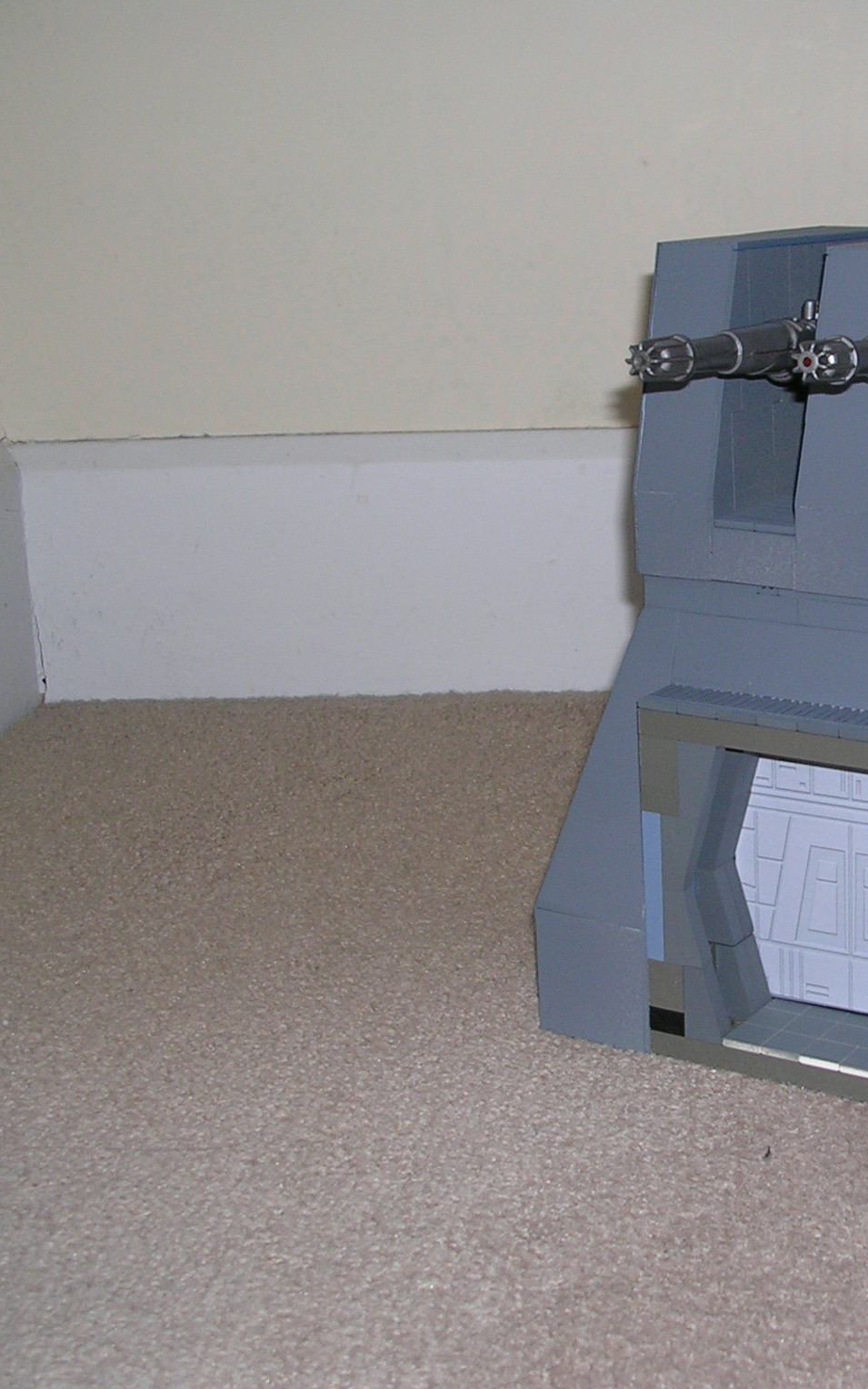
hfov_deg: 23.3
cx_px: 807
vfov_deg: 37.5
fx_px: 2044
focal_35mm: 54
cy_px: 695
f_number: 2.8
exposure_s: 1/60.1
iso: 50
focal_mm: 5.8
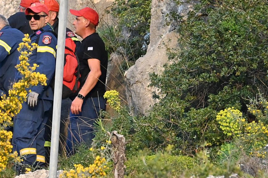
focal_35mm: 834
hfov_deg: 2.5
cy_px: 43
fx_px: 6204
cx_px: -23
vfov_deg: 1.6
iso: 1250
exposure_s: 1/400
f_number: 9
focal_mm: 185
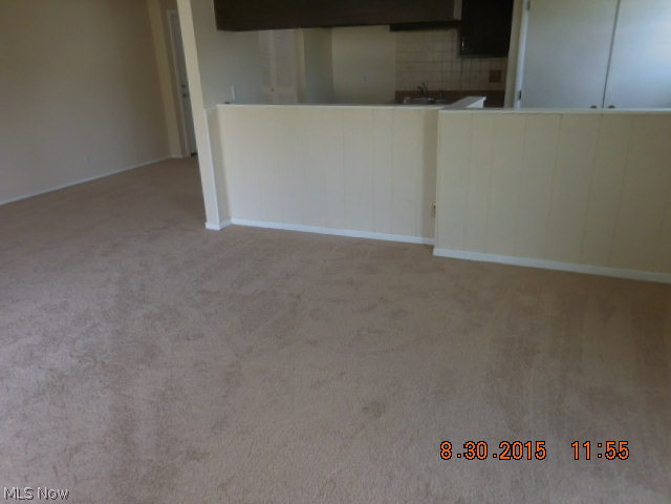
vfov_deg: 54.9
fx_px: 485
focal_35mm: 25
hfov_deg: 69.4
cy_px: 252
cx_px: 336
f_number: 3.3
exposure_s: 1/50
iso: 125
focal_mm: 4.5
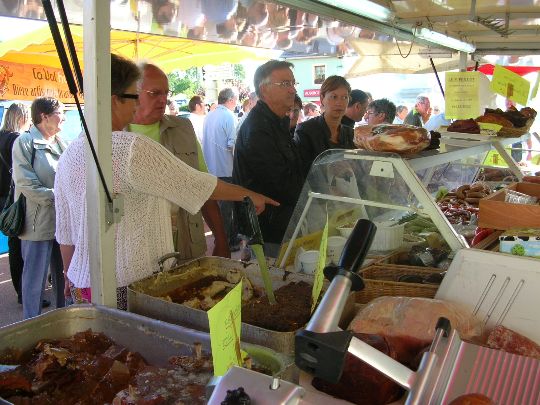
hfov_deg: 52.6
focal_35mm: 35
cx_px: 270
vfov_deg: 40.7
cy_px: 202
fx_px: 546
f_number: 2.8
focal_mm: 5.8
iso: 50
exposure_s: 1/81.8
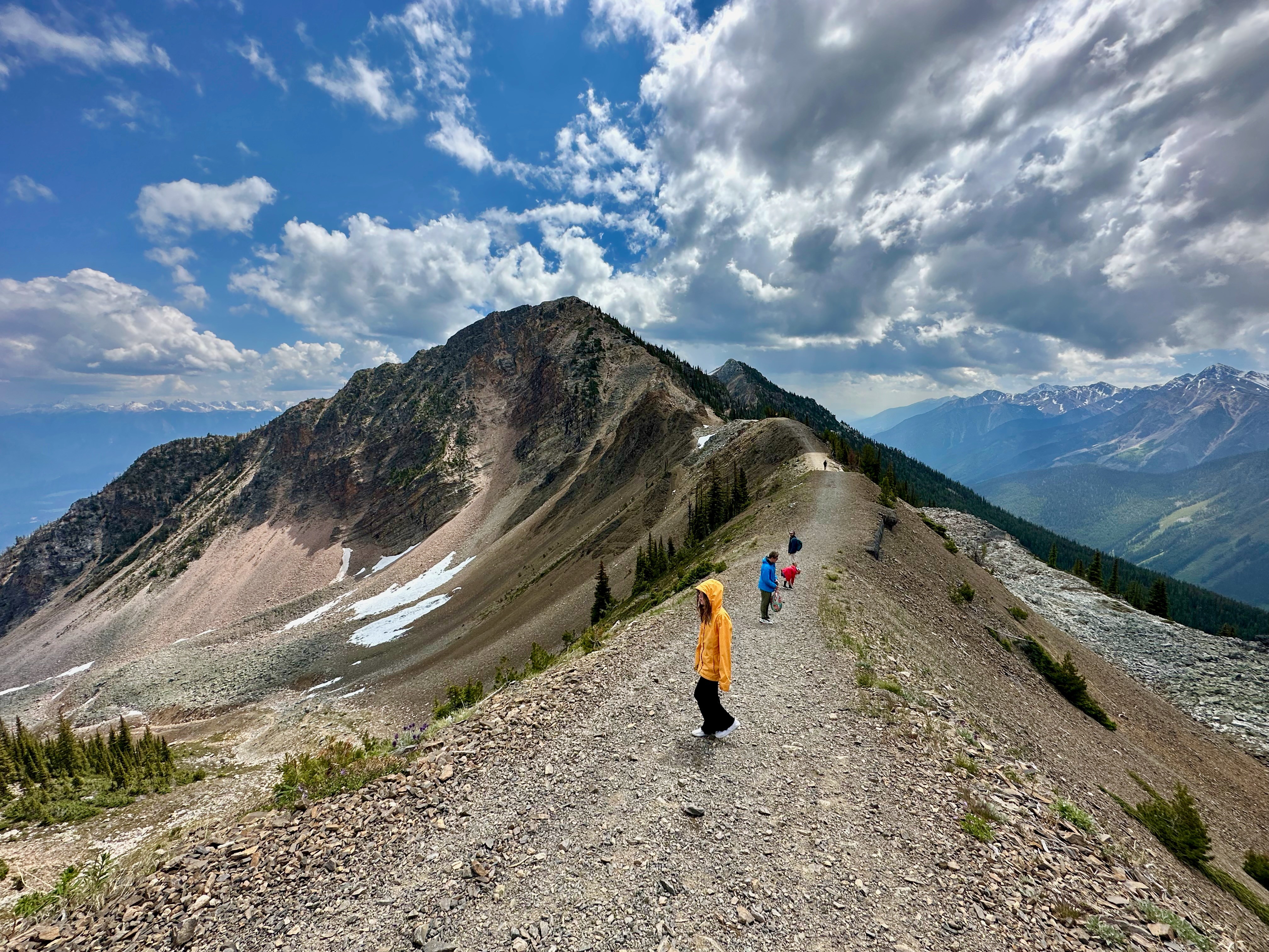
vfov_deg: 85.7
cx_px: 634
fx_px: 513
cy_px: 476
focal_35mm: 14
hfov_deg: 102.1
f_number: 2.2
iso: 50
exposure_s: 1/1825
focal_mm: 2.22
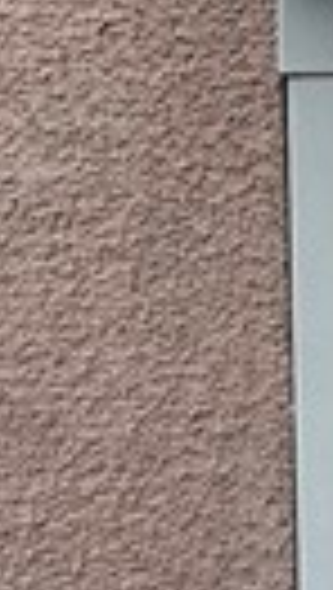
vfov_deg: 17.3
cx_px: 860
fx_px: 1862
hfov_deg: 9.0
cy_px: -86
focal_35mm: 119
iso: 80
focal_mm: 2.22
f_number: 2.2
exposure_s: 1/99
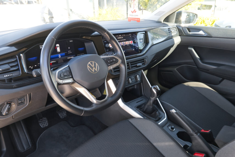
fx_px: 170
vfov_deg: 49.6
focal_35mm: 26
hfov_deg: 69.4
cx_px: 118
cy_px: 78
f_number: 7.1
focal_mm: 17
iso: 2000
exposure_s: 1/100
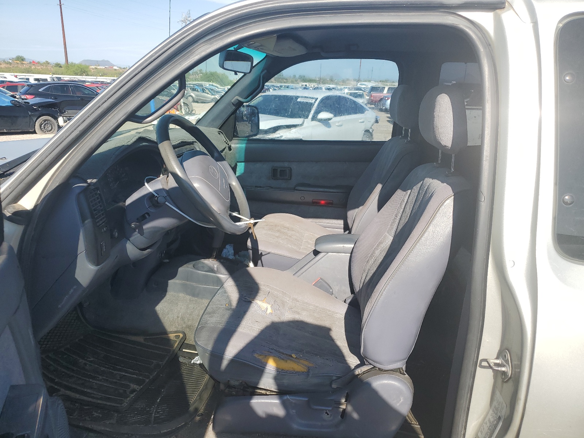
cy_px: 219
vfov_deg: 53.1
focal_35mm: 26
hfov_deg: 67.3
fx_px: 439
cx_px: 292
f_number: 1.5
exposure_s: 1/2000
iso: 50
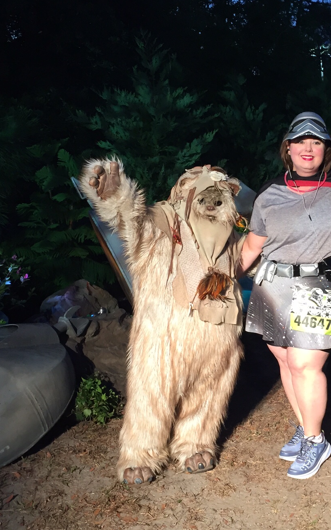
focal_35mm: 48
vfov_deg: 41.8
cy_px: 269
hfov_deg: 26.2
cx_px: 281
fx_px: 693
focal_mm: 4.15
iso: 40
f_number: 2.2
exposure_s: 1/33
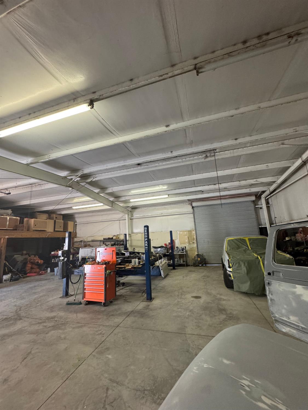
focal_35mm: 14
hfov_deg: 85.7
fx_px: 166
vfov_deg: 102.1
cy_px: 205
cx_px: 154
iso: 320
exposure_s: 1/120
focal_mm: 2.22
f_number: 2.2
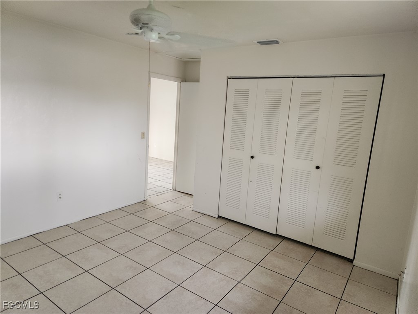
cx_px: 209
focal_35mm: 23
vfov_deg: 58.9
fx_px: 278
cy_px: 157
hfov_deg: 73.9
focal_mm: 5.4
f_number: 1.8
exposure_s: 1/120
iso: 640
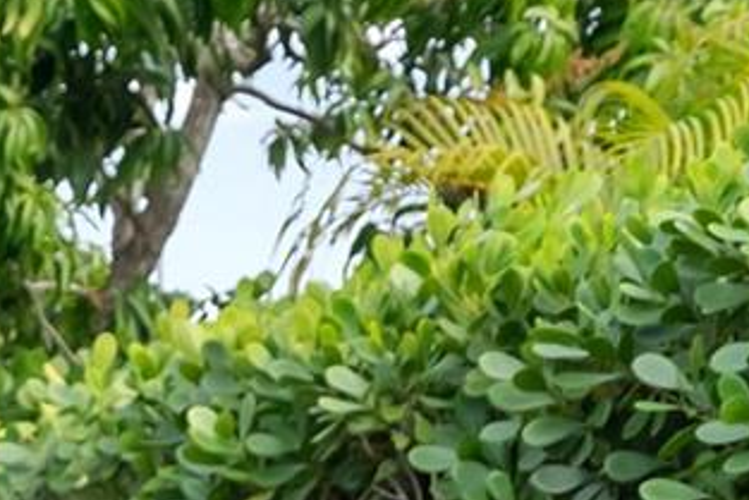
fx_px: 3726
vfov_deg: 7.5
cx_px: -452
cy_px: 801
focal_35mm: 179
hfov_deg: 10.9
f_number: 2.8
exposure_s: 1/1600
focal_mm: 35
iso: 200
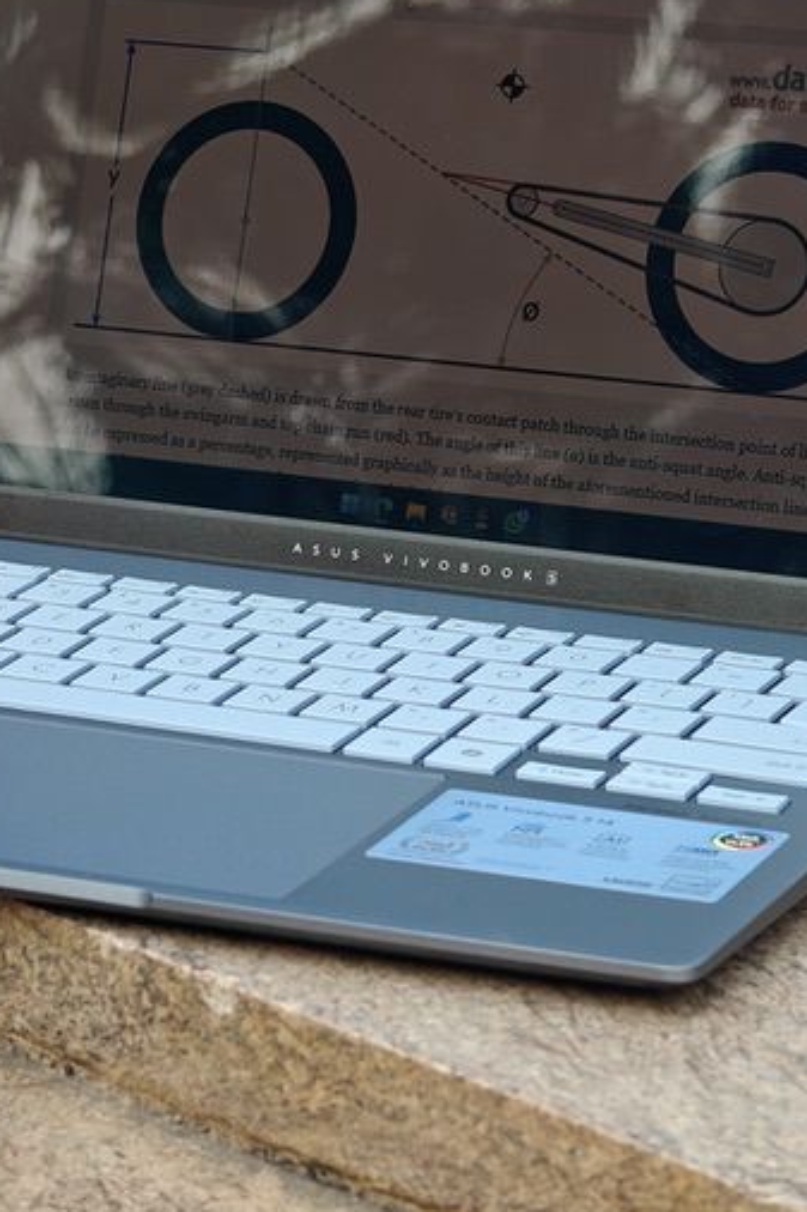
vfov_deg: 14.2
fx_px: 4845
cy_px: 408
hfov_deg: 9.5
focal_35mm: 144
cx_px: 326
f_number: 2.6
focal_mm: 13.3
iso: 64
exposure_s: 1/200
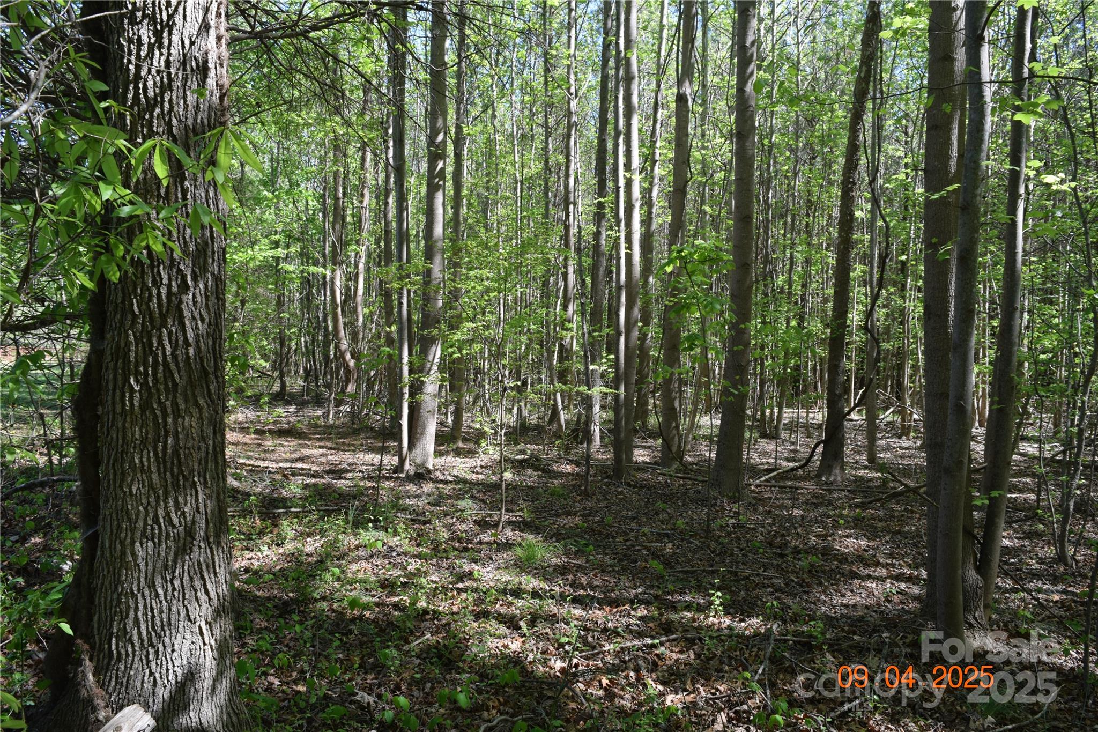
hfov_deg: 67.4
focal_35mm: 27
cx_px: 549
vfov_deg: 47.9
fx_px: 823
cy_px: 366
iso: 400
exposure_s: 1/200
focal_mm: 18
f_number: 7.1
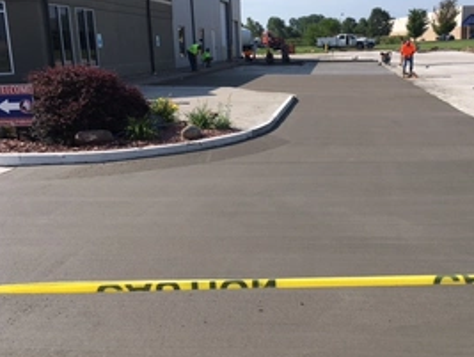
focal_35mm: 38
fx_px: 521
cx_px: 288
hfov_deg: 48.6
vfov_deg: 37.8
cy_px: 161
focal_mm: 4.15
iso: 25
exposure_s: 1/2198
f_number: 2.2
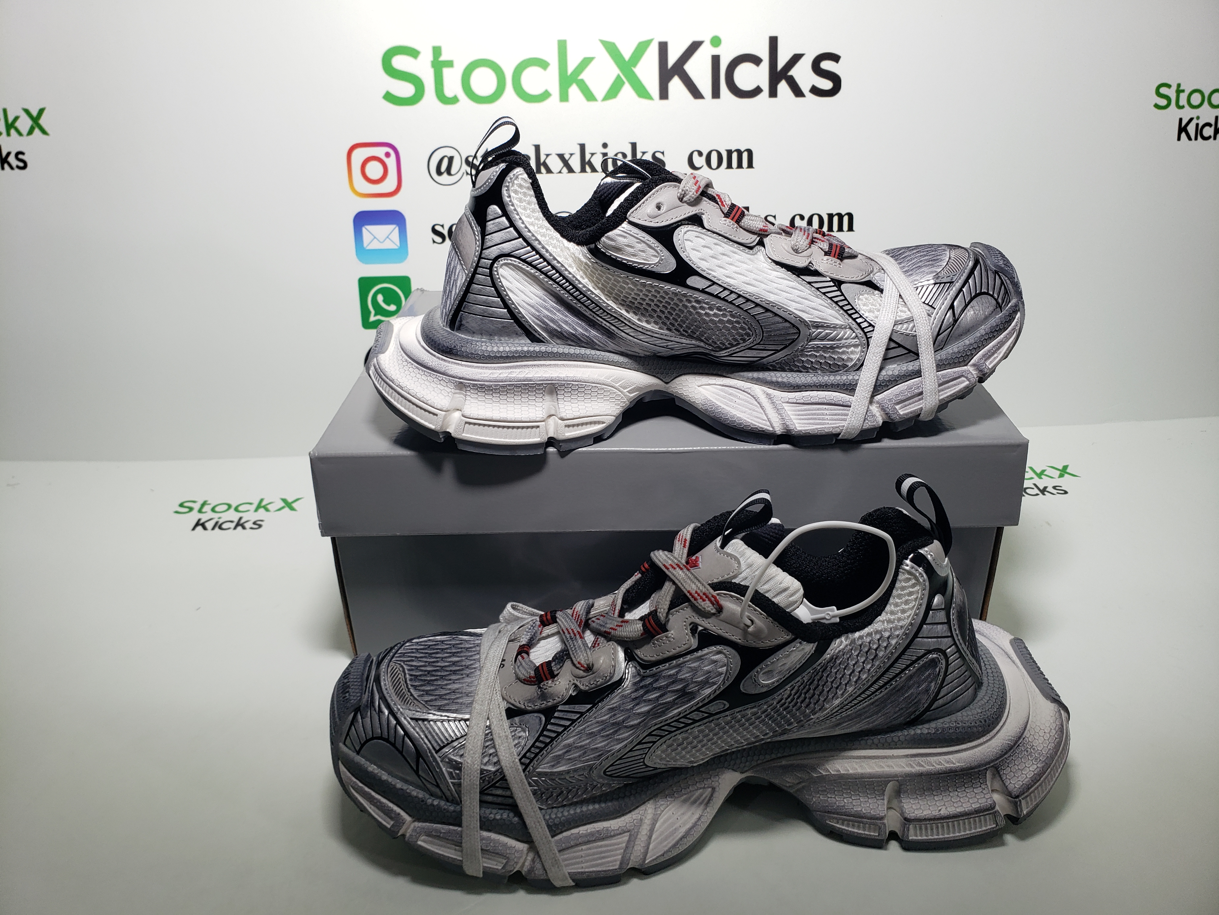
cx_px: 610
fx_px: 916
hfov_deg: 67.3
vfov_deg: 53.1
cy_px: 458
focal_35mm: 26
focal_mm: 4.3
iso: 50
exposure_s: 1/152
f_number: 2.4
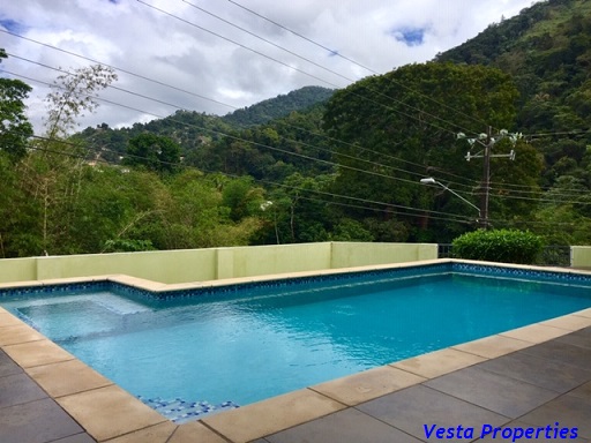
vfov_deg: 48.2
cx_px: 296
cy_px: 222
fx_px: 495
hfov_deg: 61.7
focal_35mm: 29
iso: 32
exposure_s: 1/1883
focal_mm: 4.15
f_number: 2.2
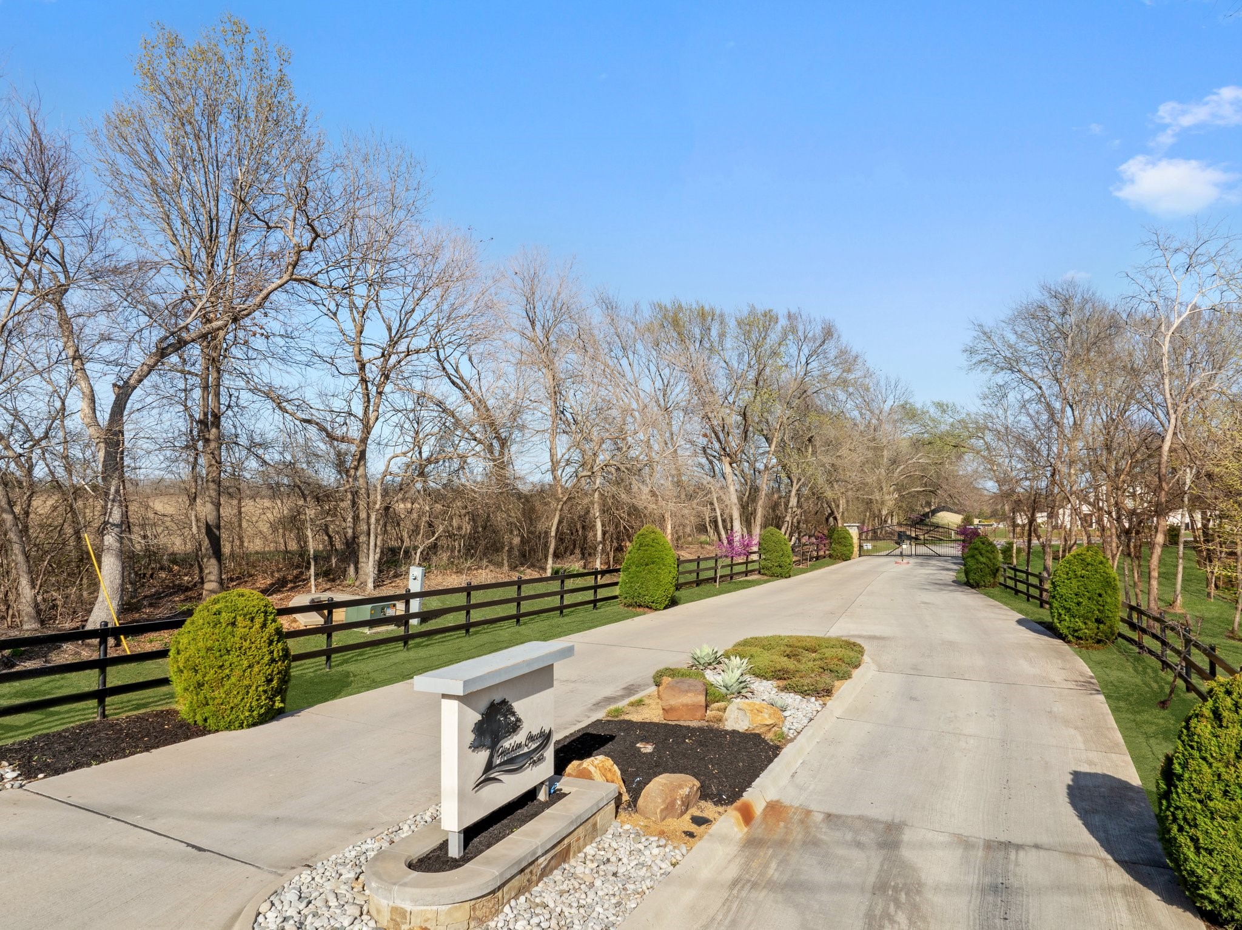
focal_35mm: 24
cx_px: 621
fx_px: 860
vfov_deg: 56.8
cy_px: 465
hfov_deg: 71.6
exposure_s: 1/200
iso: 100
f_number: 10
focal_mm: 12.29
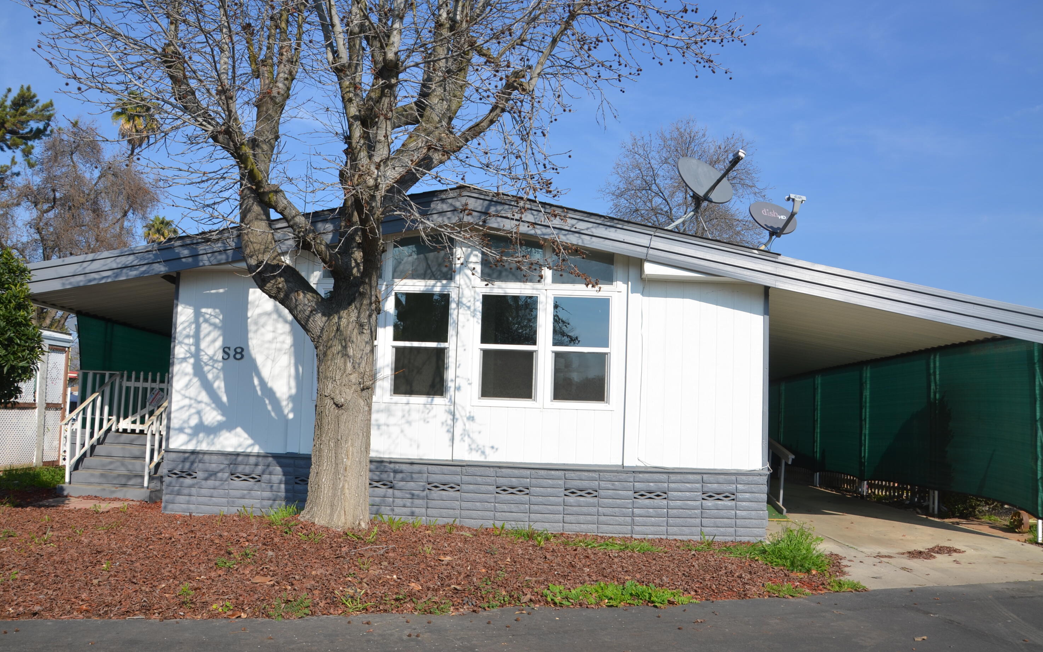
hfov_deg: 66.5
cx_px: 514
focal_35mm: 28
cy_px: 341
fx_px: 796
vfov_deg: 44.5
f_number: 9
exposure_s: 1/320
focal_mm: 18
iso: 100
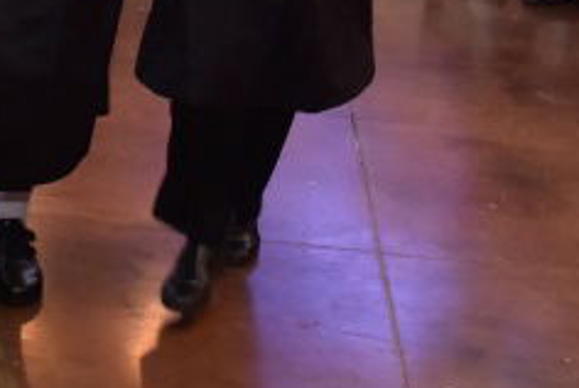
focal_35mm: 104
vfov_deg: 12.6
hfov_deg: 18.0
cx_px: -228
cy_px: -178
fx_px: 1675
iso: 1250
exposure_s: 1/100
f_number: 4
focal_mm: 24
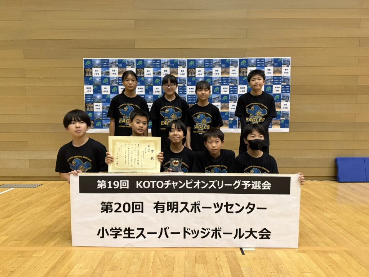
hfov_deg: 71.6
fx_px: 256
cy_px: 138
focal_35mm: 24
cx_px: 184
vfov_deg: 56.8
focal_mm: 6.76
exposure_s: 1/50
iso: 640
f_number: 1.78
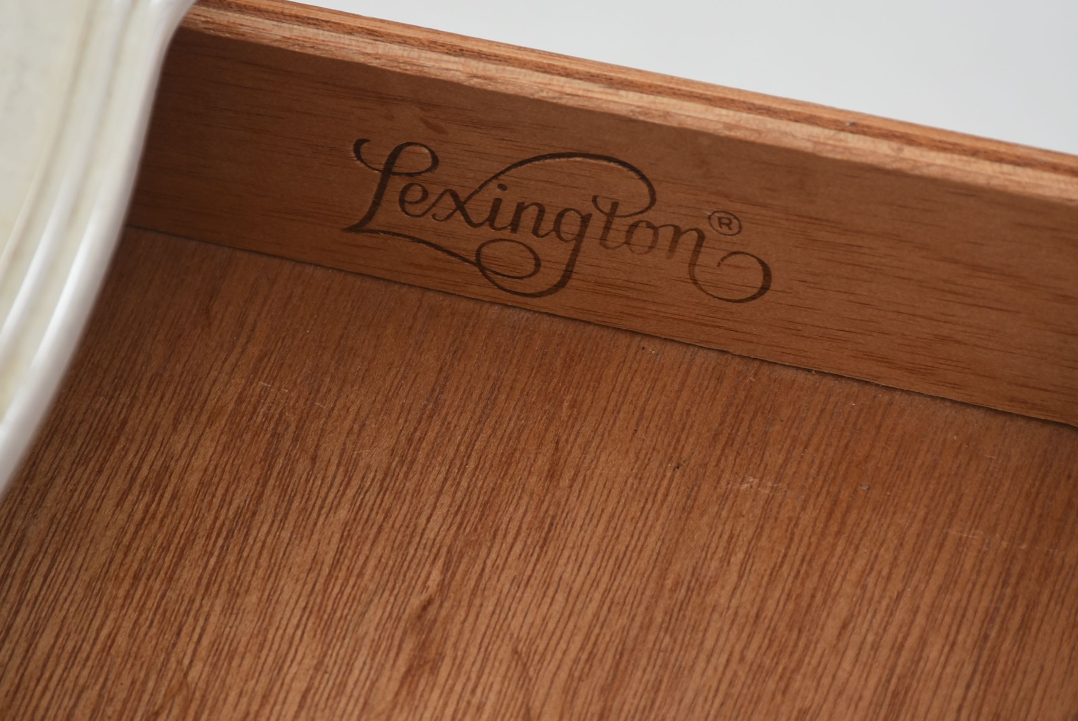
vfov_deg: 5.6
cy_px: 312
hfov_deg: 8.4
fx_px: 7372
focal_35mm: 246
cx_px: 539
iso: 200
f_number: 9
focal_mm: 140
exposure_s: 1/125
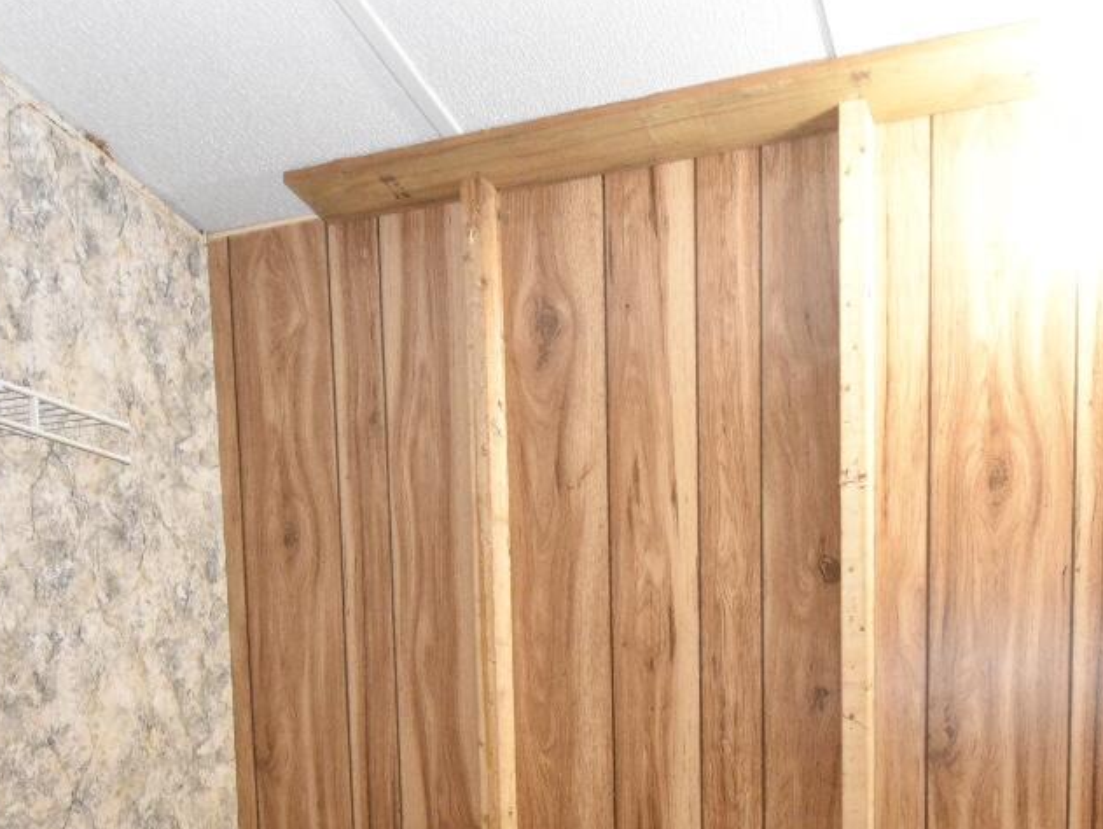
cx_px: 610
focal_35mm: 37
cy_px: 878
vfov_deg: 34.3
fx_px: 1180
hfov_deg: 50.0
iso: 2500
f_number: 4.5
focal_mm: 10
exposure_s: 1/60
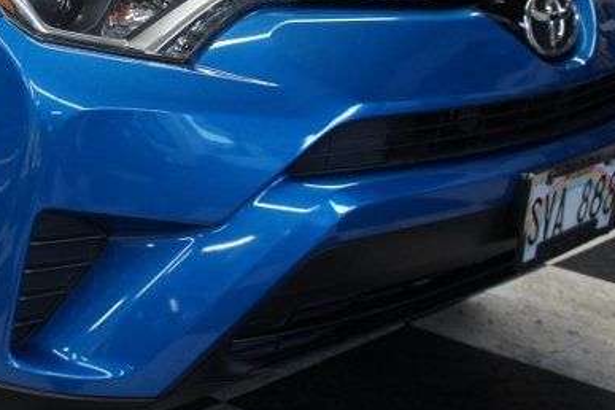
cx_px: 5
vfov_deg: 17.8
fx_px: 1287
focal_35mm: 75
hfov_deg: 25.6
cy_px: 26
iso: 250
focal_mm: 19
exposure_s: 1/30
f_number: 4
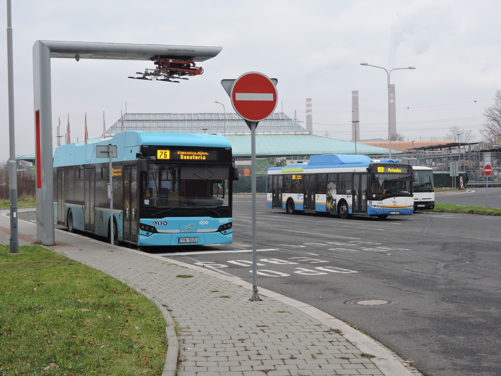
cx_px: 252
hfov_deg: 34.4
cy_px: 189
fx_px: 810
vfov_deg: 26.1
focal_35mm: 56
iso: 100
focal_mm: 9.9
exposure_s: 1/100
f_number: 4
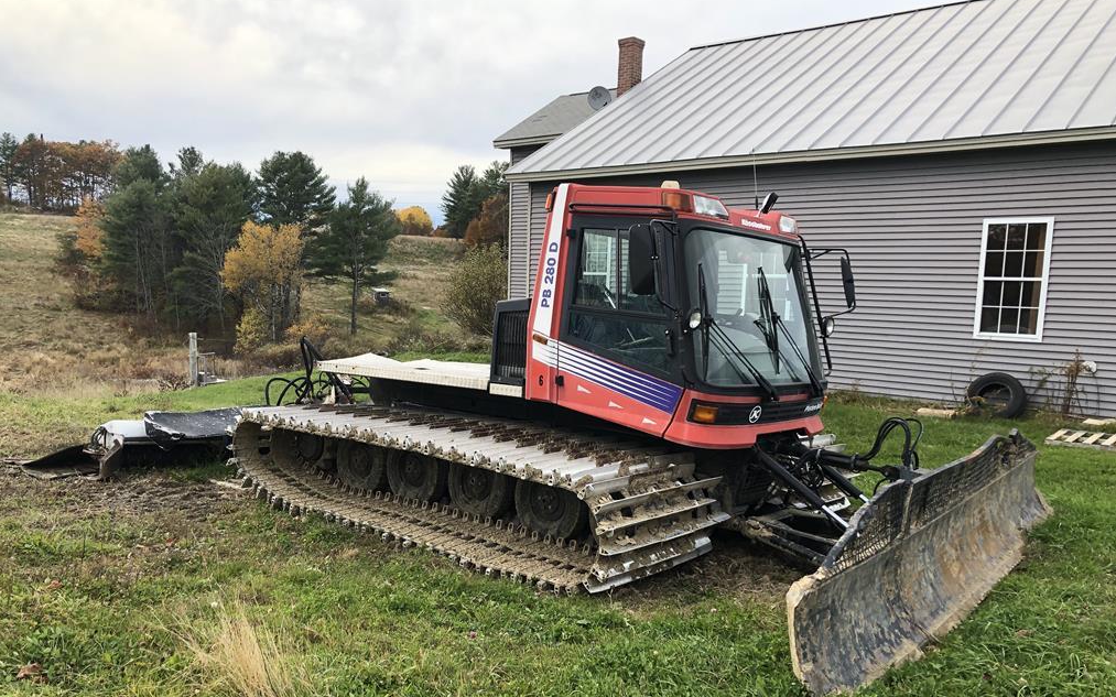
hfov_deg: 62.9
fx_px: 912
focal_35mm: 30
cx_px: 560
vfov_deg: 41.7
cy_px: 415
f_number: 1.8
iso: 25
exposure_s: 1/120
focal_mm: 4
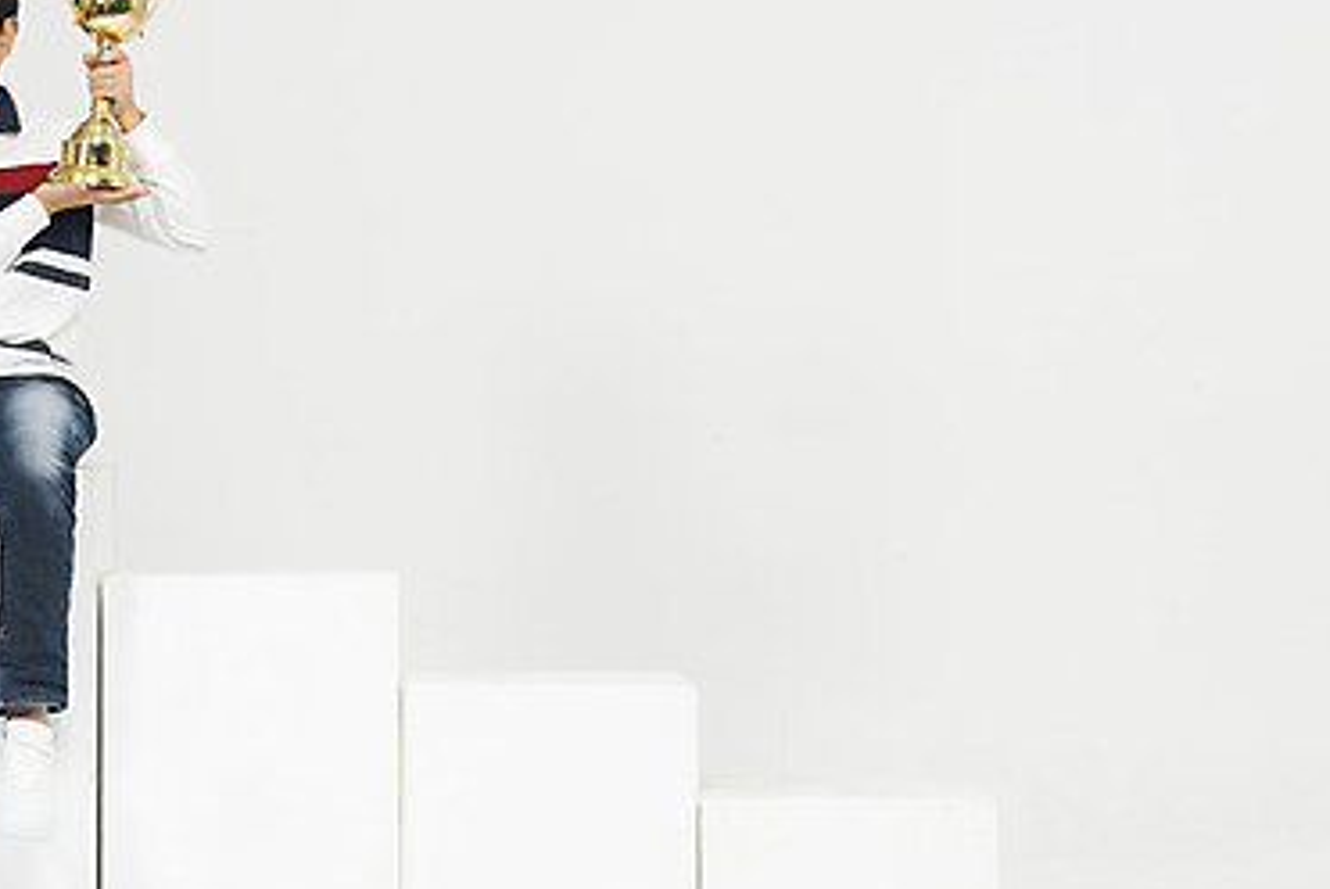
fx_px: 3106
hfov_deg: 24.0
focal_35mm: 84
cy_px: 423
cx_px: 403
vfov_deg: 16.3
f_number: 20
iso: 100
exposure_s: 1/125
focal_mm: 52
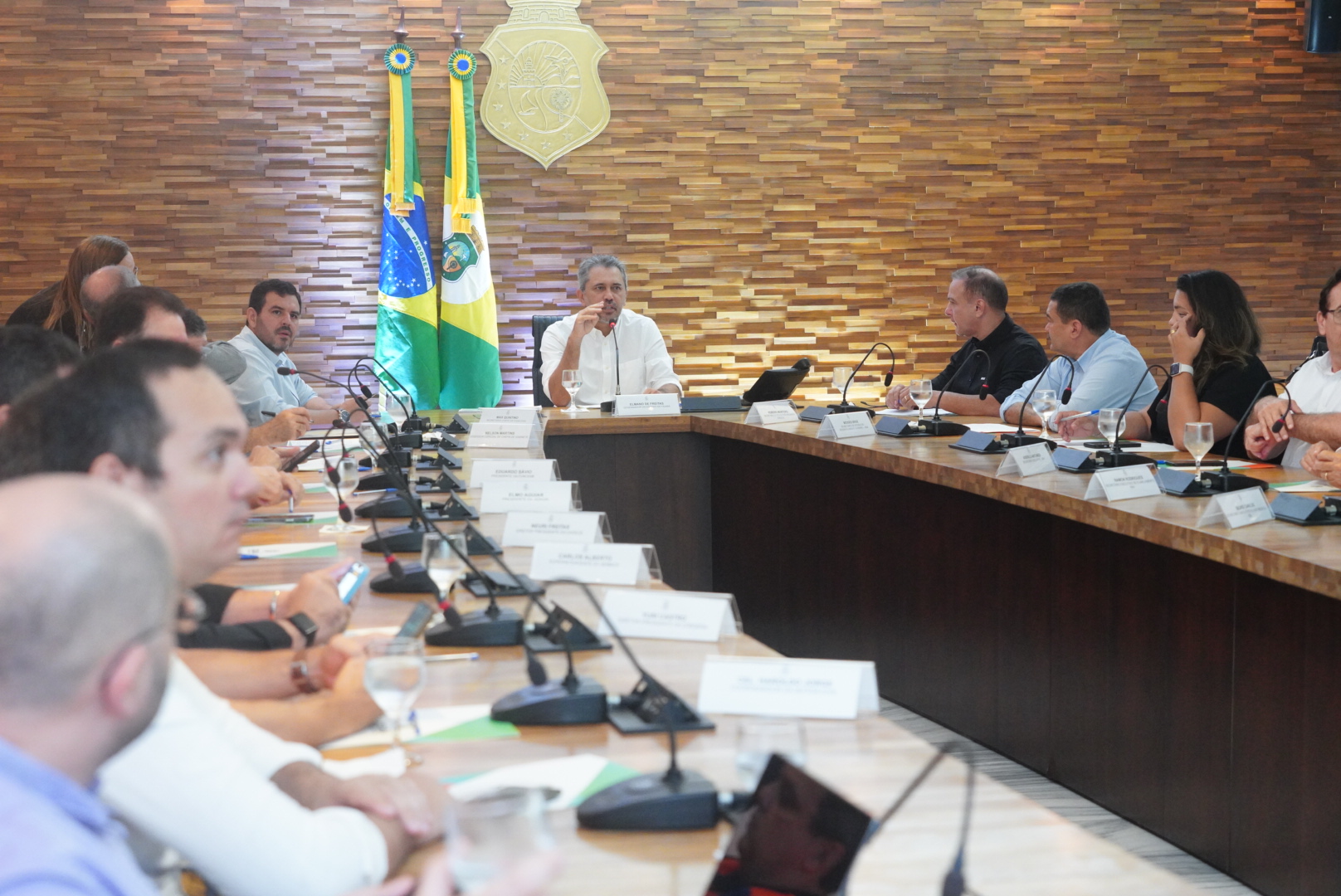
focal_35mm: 70
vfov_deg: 19.5
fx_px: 2609
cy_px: 448
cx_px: 670
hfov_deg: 28.8
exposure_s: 1/160
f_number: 5
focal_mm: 70
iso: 8000
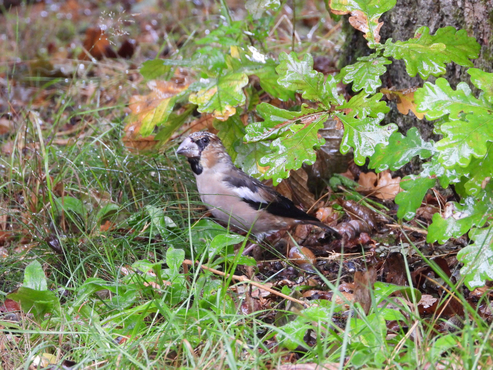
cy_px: 185
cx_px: 246
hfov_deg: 2.6
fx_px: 10681
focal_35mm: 750
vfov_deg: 2.0
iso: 900
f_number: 5.6
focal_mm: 135
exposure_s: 1/30
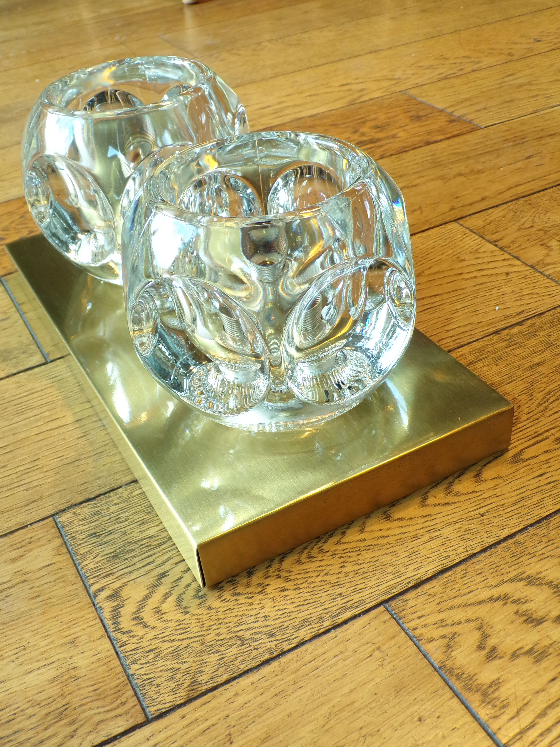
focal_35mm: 38
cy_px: 368
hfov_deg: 37.7
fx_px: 820
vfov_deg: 49.0
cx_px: 276
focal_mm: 6.6
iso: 200
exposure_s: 1/34
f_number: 3.3
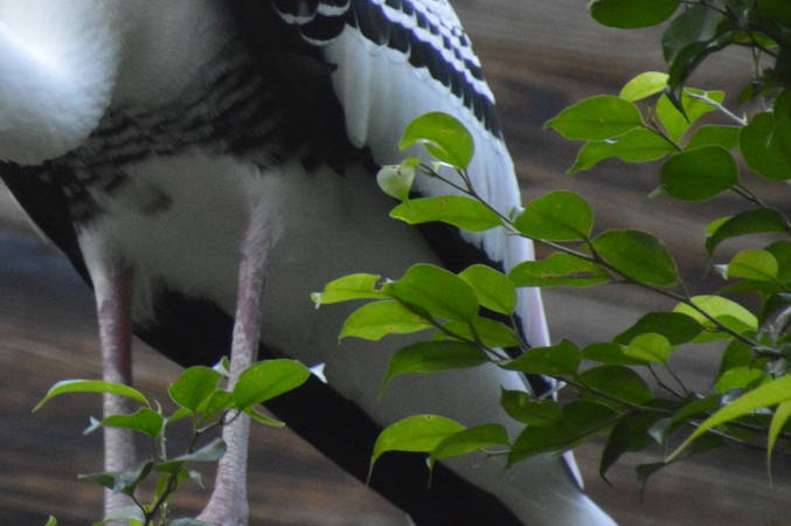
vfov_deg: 1.3
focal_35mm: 1064
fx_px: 23355
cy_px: 67
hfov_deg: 1.9
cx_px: -56
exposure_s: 1/100
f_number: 6.3
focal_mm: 300
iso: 3200
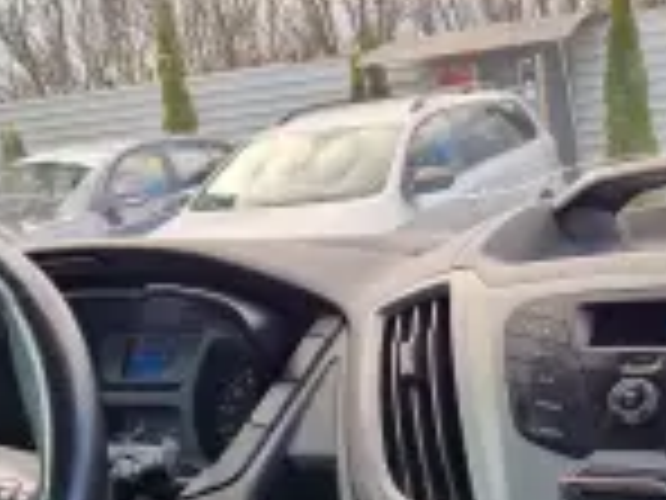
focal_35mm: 56
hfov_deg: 34.1
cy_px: 477
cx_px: 432
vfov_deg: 25.1
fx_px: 1077
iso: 50
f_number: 1.8
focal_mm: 5.4
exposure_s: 1/180
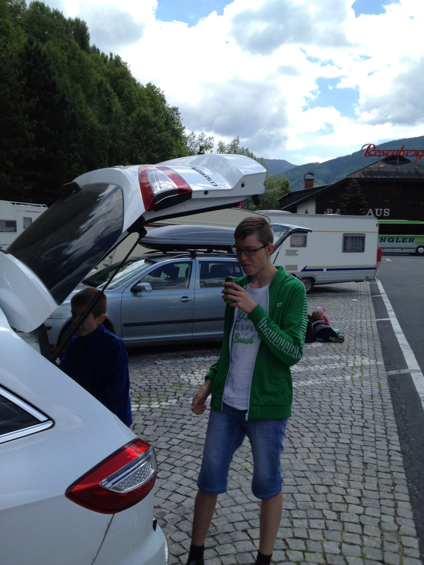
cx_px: 212
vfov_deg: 52.6
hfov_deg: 40.7
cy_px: 282
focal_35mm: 35
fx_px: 572
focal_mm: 4.28
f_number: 2.4
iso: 50
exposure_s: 1/1534
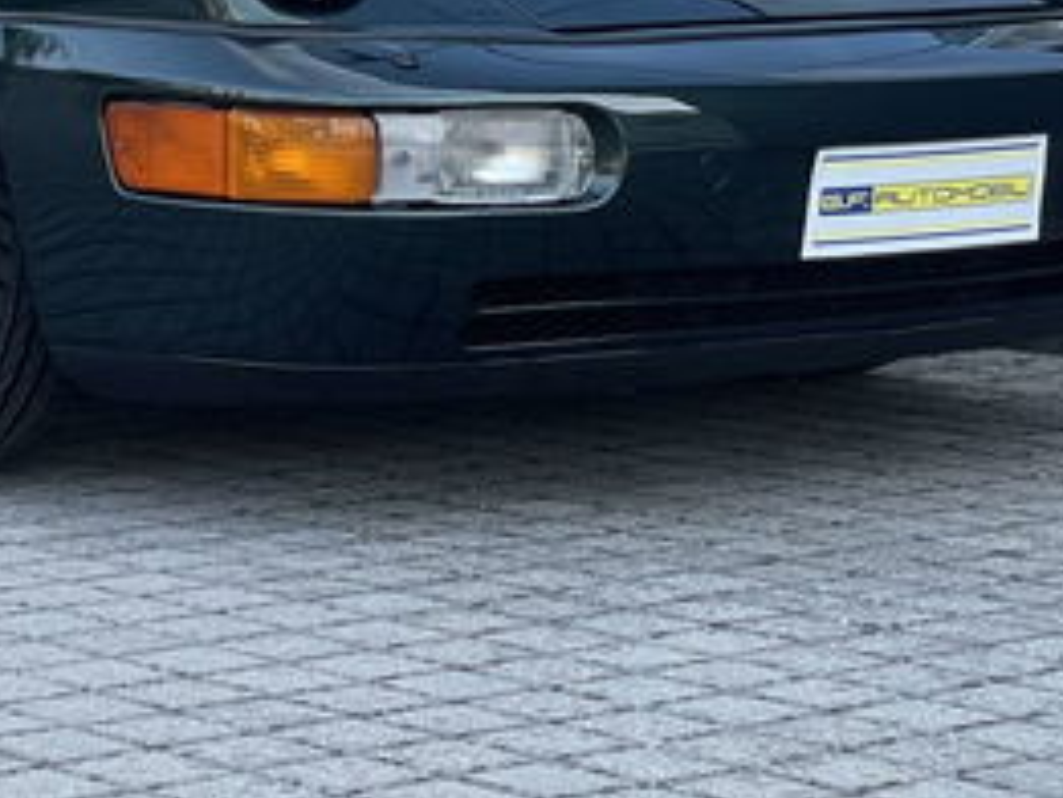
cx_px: 49
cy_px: -208
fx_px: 4701
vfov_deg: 9.5
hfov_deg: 12.8
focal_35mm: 153
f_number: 2
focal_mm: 6
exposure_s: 1/183
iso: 25
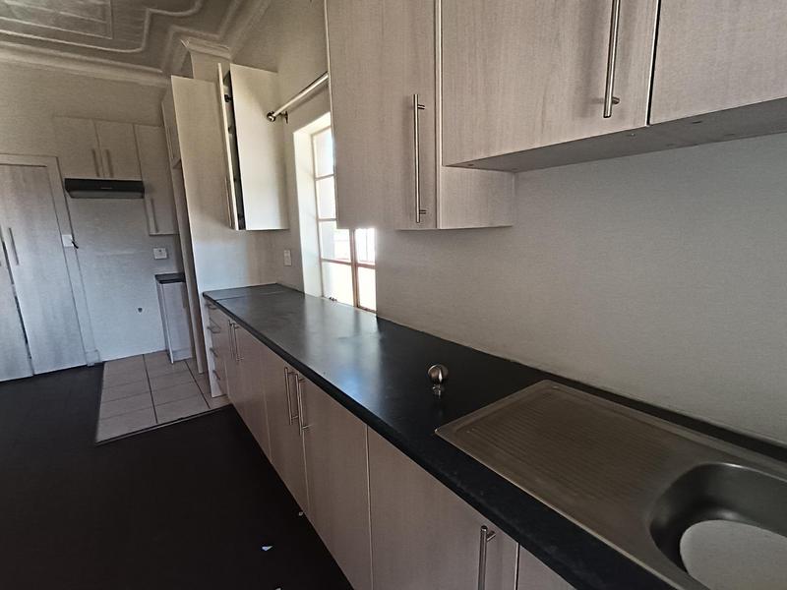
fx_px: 386
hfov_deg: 91.0
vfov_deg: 74.7
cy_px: 295
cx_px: 394
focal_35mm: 17
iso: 955
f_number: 2.2
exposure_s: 1/50
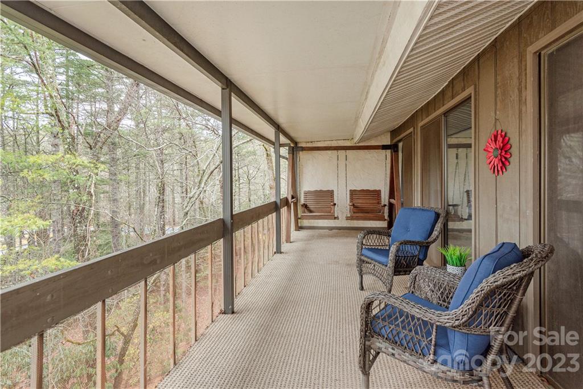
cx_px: 292
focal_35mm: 17
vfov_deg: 70.5
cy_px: 194
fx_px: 275
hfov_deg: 93.3
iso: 320
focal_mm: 17
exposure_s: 1/50
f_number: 8
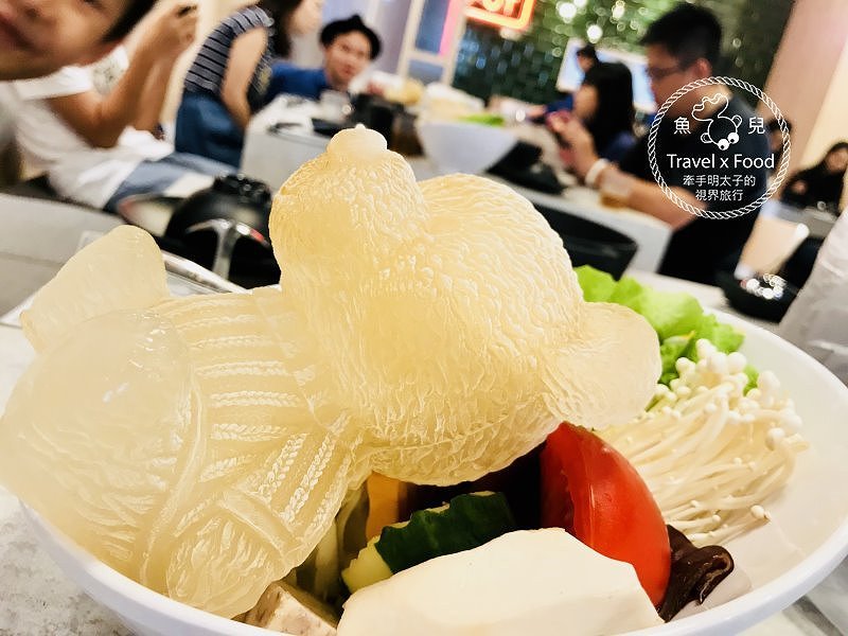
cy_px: 318
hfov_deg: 63.4
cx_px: 424
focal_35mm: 28
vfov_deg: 49.7
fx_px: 686
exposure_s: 1/24
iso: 40
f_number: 1.8
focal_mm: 3.99
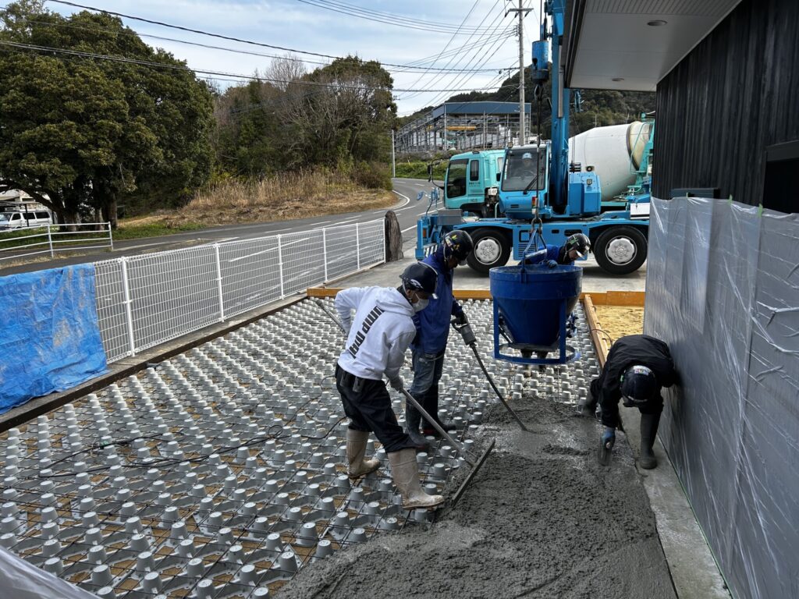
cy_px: 300
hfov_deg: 67.3
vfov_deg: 53.1
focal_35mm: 26
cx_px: 400
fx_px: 600
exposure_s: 1/1124
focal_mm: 5.7
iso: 50
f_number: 1.5
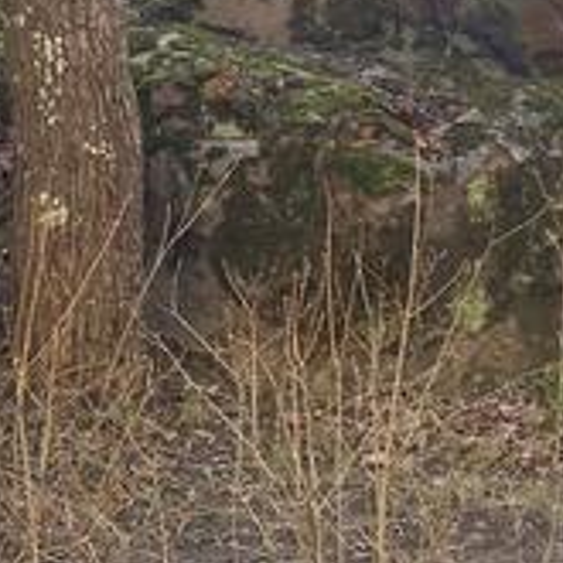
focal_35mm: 129
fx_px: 2374
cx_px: 302
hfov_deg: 13.5
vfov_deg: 13.4
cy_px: 15
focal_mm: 4.25
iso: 32
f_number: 1.8
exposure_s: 1/742
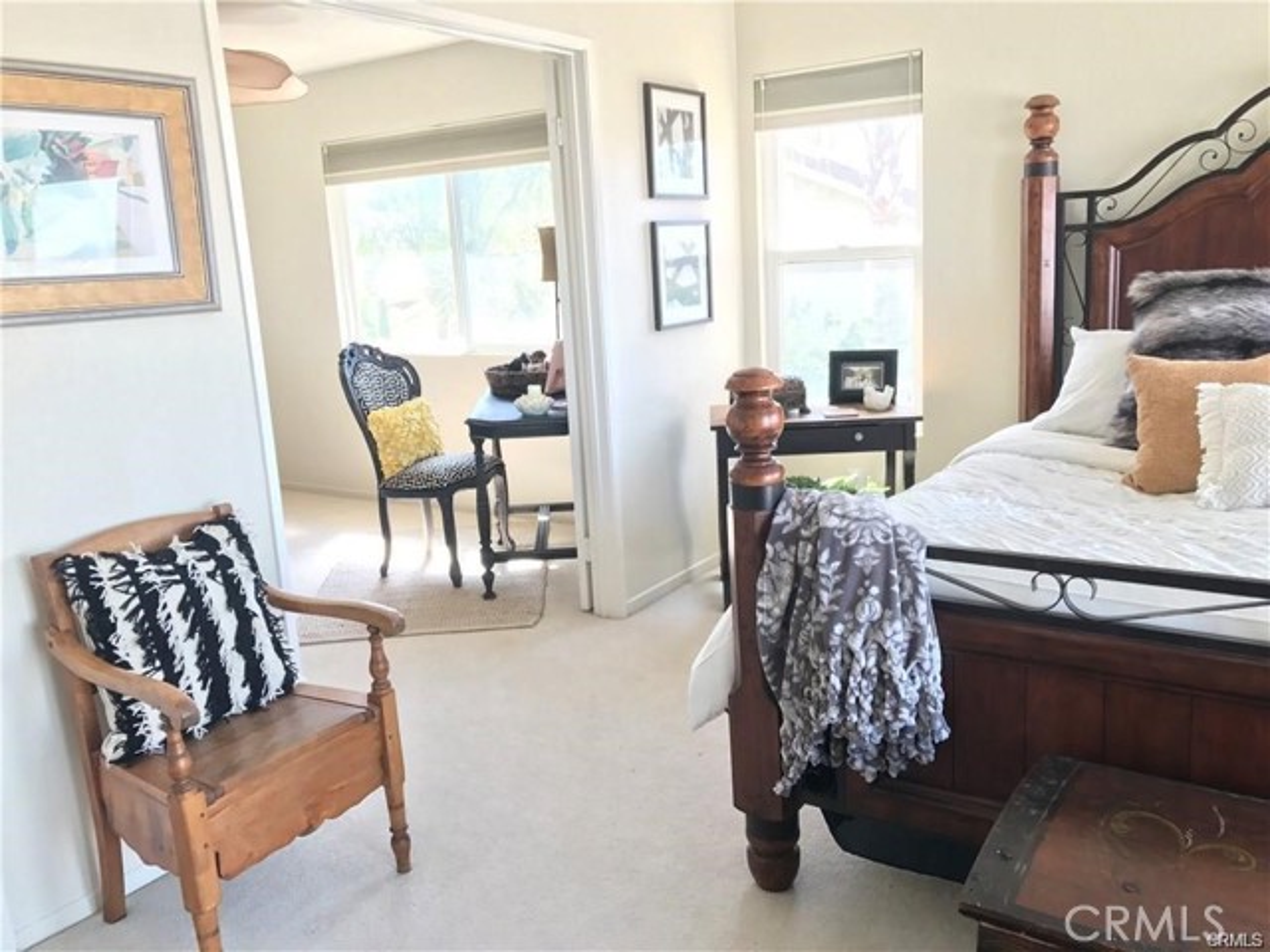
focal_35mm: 28
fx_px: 1027
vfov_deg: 49.7
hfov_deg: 63.4
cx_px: 635
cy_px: 476
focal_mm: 3.99
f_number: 1.8
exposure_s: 1/30
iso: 40
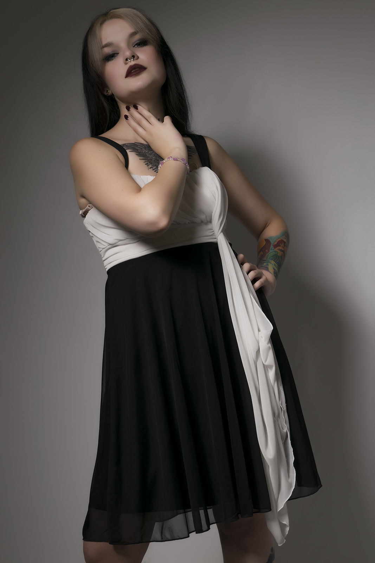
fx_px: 1289
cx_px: 188
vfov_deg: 24.6
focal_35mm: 82
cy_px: 282
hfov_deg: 16.6
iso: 100
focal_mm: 55
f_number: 13
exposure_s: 1/100
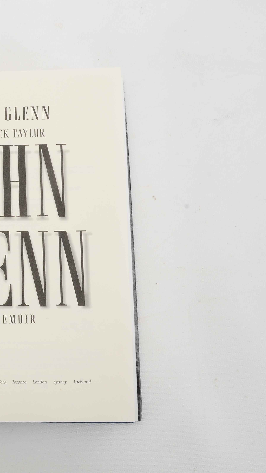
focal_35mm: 53
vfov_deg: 39.2
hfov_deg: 20.4
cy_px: 236
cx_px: -96
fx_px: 665
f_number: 14
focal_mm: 22
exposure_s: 1/80
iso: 400
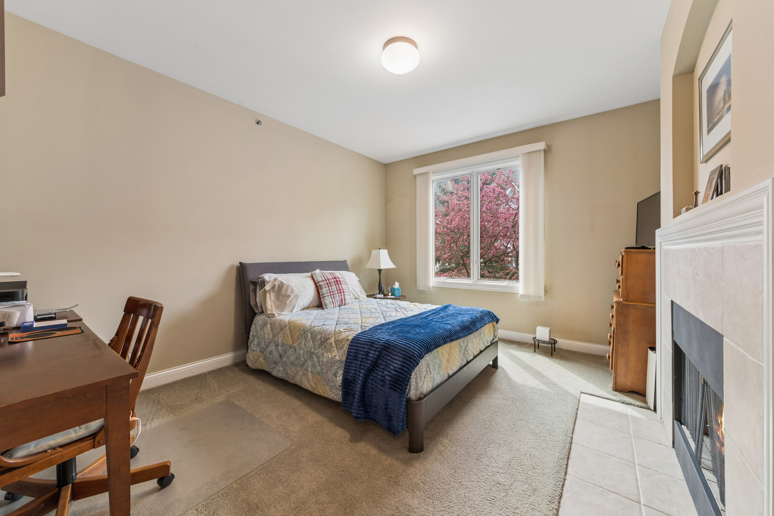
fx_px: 279
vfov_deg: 85.4
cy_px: 258
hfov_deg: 108.3
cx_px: 387
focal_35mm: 13
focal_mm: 13
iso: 250
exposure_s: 1/15
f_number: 10
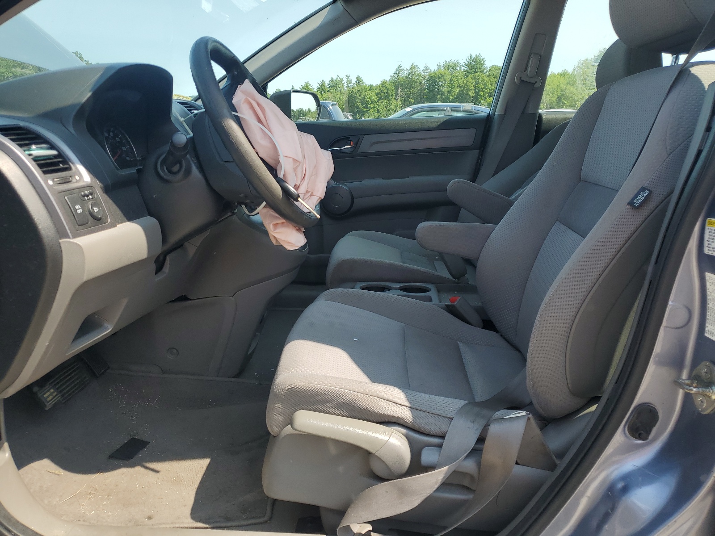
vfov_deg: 53.1
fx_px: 537
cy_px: 268
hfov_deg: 67.3
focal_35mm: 26
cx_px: 358
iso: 50
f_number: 1.5
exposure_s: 1/1111
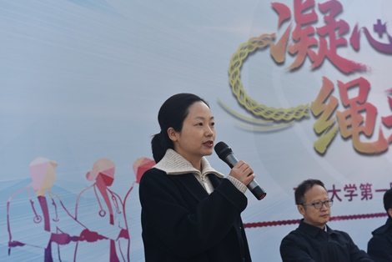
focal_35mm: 58
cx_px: 196
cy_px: 131
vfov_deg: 23.4
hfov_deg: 34.5
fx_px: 632
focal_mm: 58
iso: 280
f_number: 5.6
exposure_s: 1/500
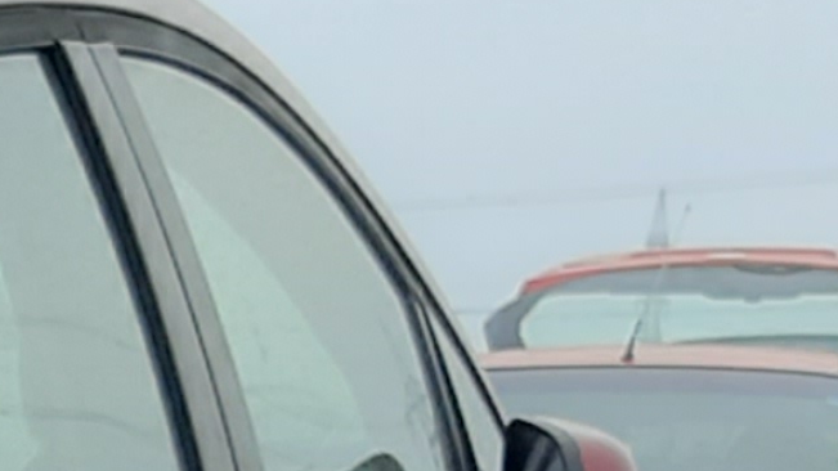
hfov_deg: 10.4
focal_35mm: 174
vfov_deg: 6.6
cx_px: -1295
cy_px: 1193
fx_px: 3866
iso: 40
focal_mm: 3.92
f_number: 1.7
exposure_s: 1/829
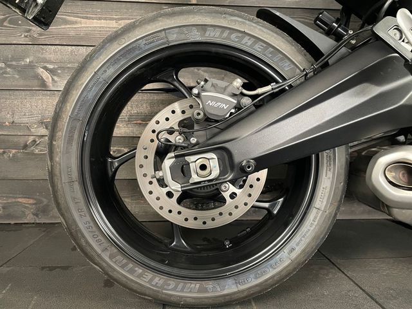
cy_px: 154
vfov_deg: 53.1
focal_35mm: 26
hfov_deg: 67.3
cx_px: 206
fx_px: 309
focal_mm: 4.2
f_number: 1.6
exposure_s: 1/33
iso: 640
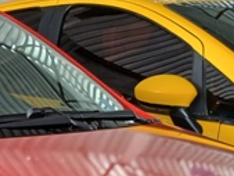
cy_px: 349
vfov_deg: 11.0
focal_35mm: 123
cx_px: -43
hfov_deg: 15.5
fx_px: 832
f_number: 1.8
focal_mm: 3.98
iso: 100
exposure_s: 1/60
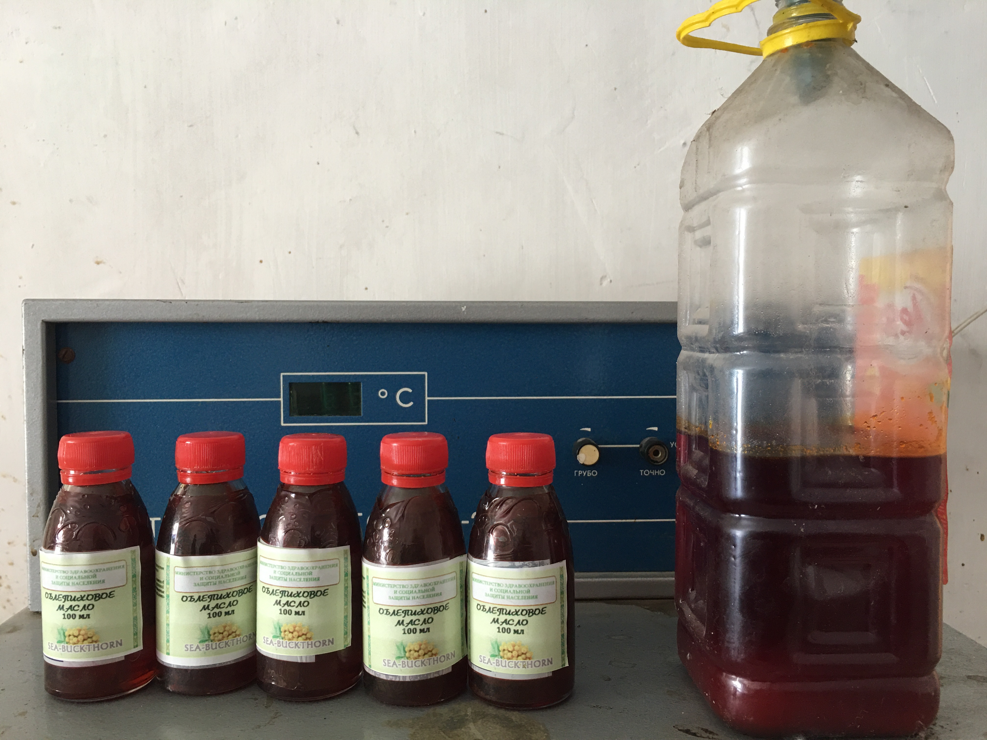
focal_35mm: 29
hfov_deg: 61.7
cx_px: 494
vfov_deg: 48.2
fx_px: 827
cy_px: 370
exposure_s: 1/17
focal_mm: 4.15
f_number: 2.2
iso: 50
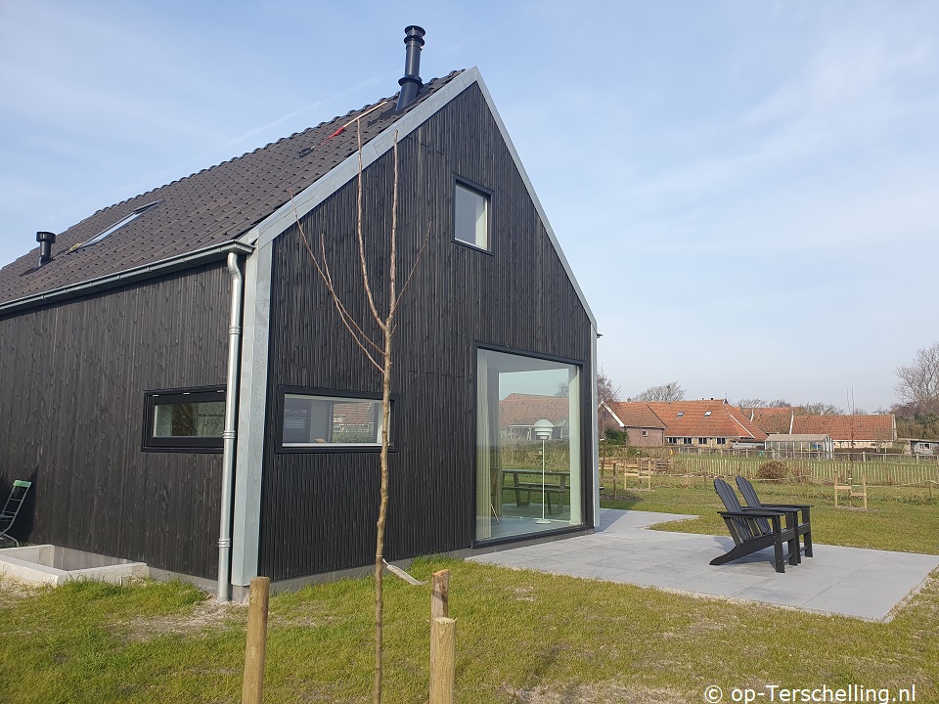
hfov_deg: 67.3
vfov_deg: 53.1
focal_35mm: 26
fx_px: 705
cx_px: 470
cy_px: 352
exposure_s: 1/734
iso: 50
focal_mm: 4.32
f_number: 2.4
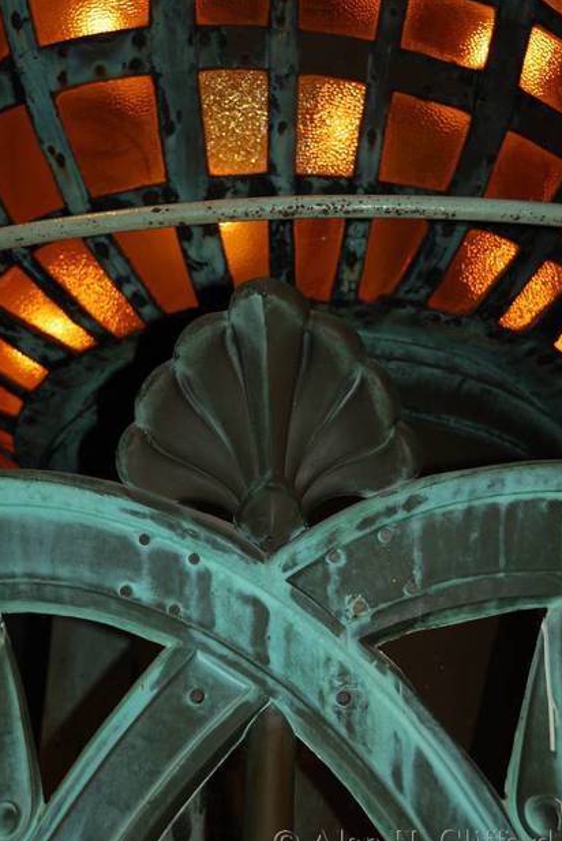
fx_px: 1393
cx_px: 273
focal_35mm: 60
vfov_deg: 33.6
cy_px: 398
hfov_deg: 22.8
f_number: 4.2
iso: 100
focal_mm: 35
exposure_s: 1/60
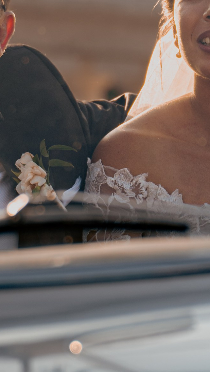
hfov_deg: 2.9
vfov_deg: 5.1
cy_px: 205
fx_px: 4205
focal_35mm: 425
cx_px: 244
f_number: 2.8
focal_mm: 116
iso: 64
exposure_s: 1/640
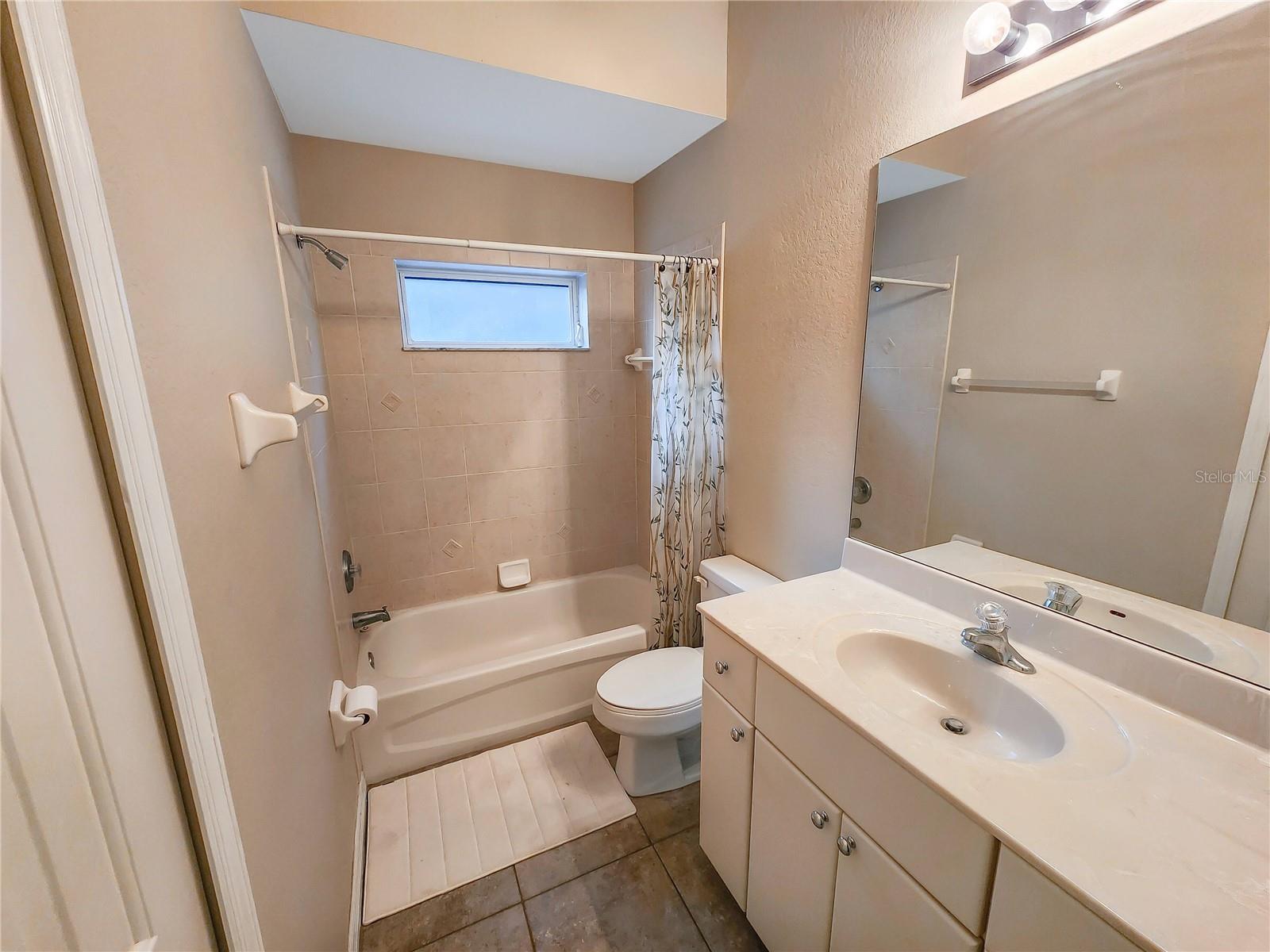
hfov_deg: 106.2
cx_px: 635
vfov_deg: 89.9
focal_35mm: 13
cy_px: 476
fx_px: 477
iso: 160
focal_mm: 2.2
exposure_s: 1/60
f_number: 2.2
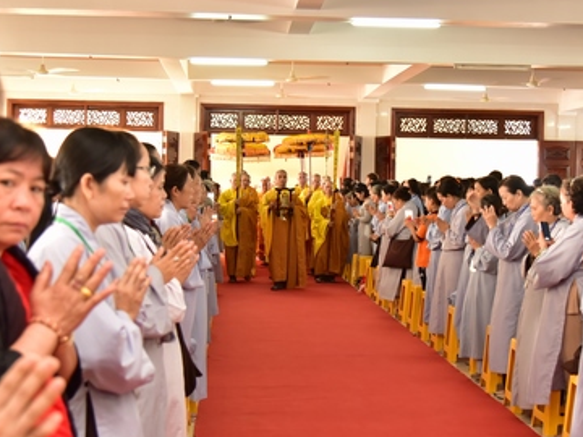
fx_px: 1112
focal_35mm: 66
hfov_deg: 29.4
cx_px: 293
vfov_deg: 22.2
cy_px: 197
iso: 800
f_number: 4
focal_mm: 38
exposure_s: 1/30
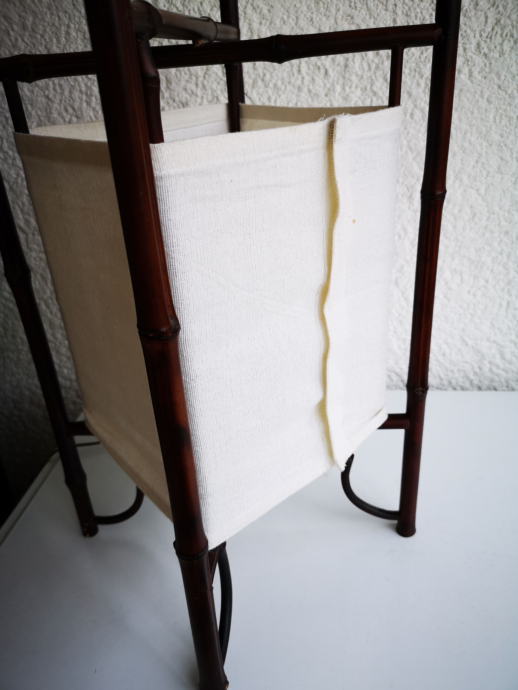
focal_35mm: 27
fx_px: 539
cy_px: 345
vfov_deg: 65.3
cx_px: 259
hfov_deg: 51.4
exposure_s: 1/100
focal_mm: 5.58
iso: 250
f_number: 1.8
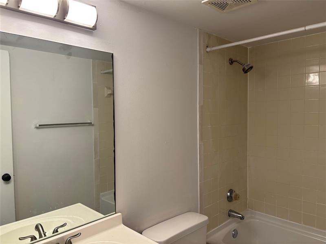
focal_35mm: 26
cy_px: 122
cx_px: 163
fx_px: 245
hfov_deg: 67.3
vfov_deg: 53.1
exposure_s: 1/120
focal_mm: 5.96
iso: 125
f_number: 1.6
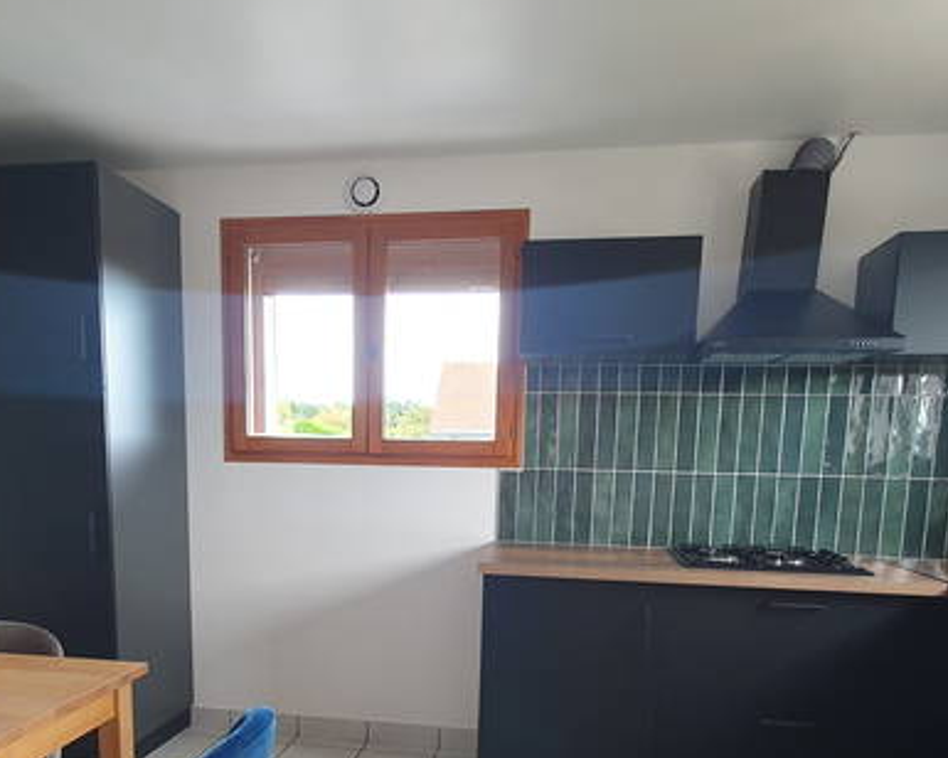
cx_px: 428
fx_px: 729
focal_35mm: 26
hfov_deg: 65.9
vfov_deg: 51.9
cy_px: 591
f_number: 2.2
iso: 160
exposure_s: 1/50
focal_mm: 1.8
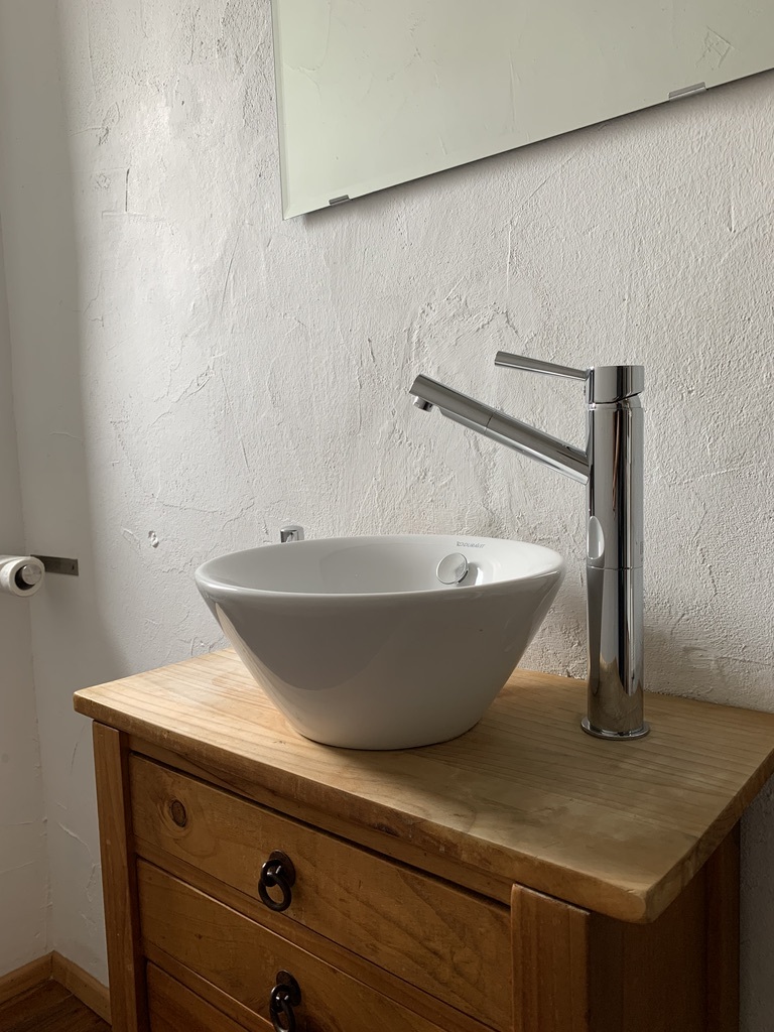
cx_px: 387
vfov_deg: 67.3
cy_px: 516
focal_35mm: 26
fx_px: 775
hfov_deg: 53.1
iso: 64
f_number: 1.8
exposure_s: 1/121
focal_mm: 4.25
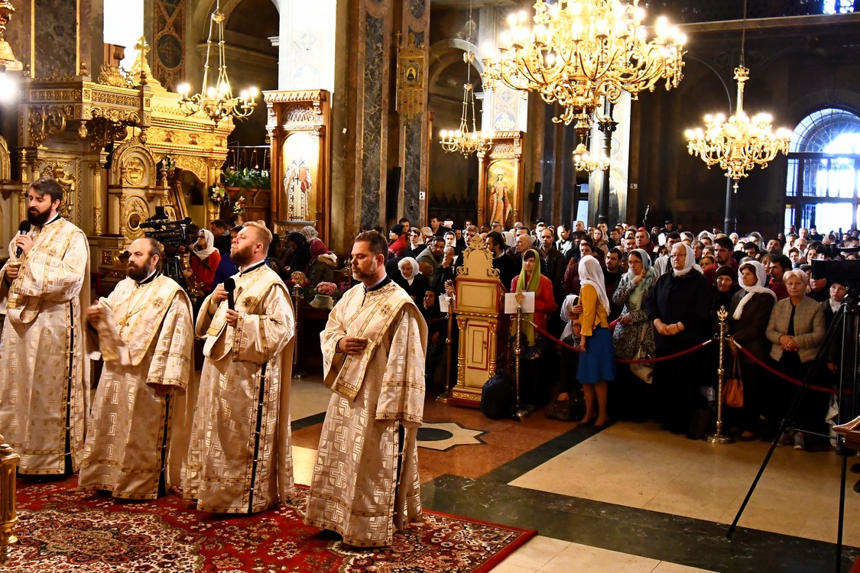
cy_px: 271
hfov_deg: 58.7
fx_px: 764
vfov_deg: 41.1
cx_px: 430
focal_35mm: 32
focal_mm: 20
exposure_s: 1/30
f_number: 5.6
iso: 3200
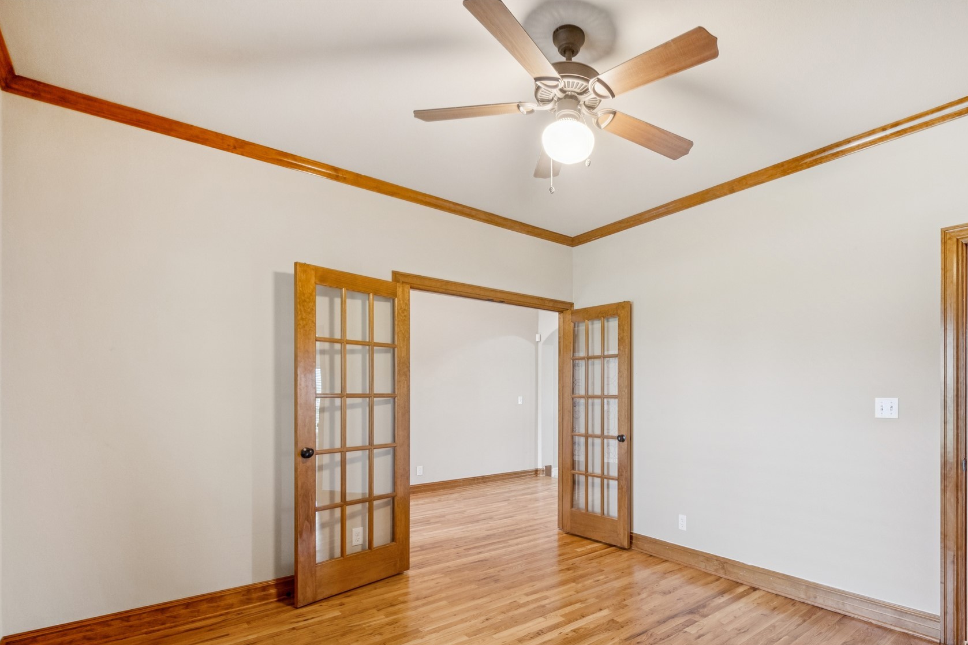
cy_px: 390
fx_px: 457
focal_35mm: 17
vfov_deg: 69.7
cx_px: 578
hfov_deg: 92.1
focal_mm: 14
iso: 640
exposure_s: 1/6
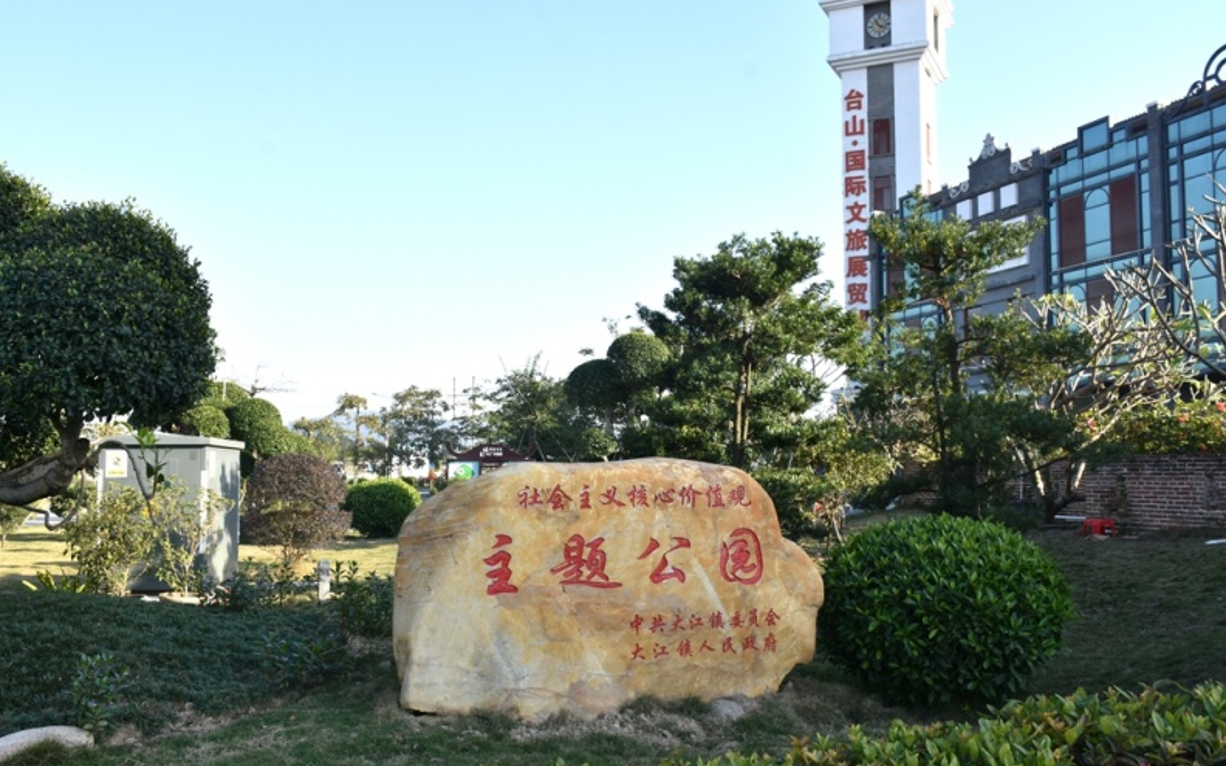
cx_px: 613
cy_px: 379
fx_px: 1136
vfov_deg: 37.3
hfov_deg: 56.7
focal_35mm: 34
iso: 320
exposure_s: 1/320
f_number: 9
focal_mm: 22
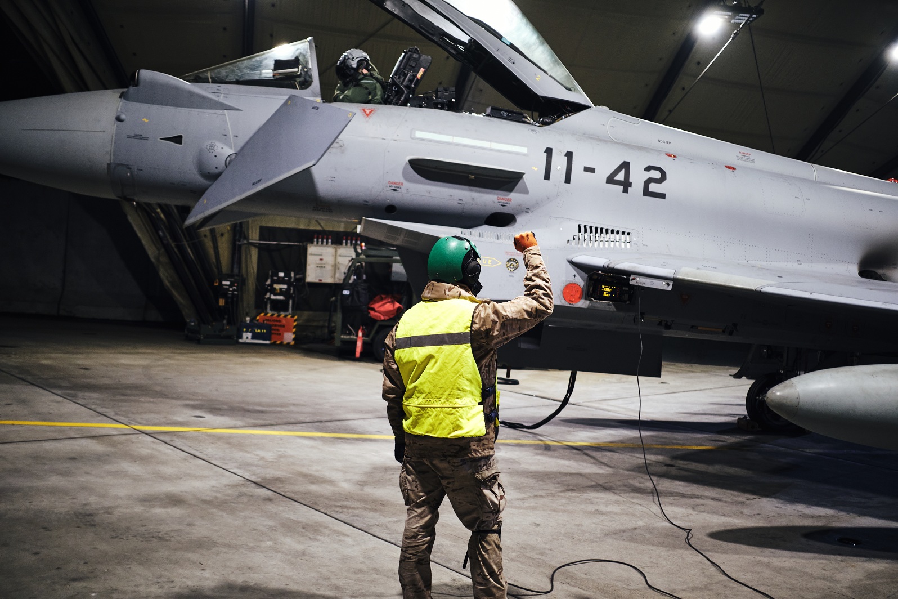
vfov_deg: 37.9
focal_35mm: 35
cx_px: 449
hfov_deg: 54.4
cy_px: 300
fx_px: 873
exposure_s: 1/100
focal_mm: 23
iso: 500
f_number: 2
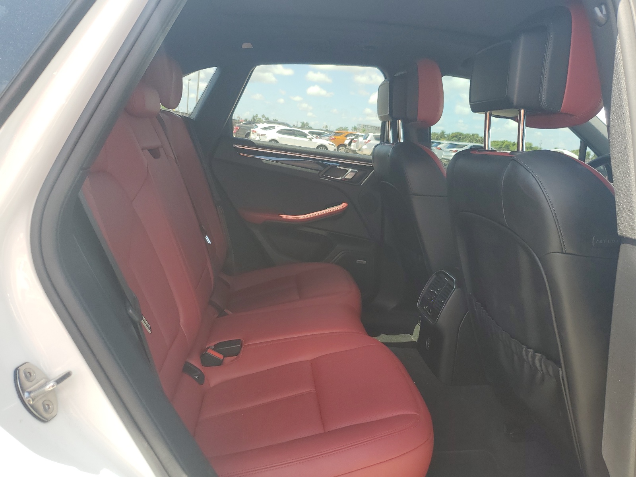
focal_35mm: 26
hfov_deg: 67.3
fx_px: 478
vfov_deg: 53.1
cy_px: 238
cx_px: 318
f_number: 1.5
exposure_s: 1/333
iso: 50
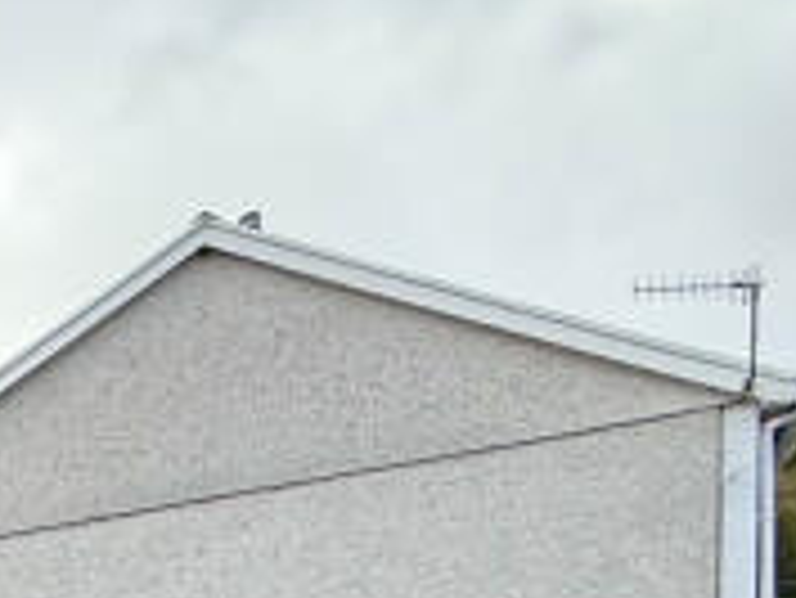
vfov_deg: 15.3
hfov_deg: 14.4
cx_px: -1165
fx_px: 1864
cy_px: 1133
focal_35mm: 81
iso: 50
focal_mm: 2.22
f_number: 2.2
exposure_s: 1/726
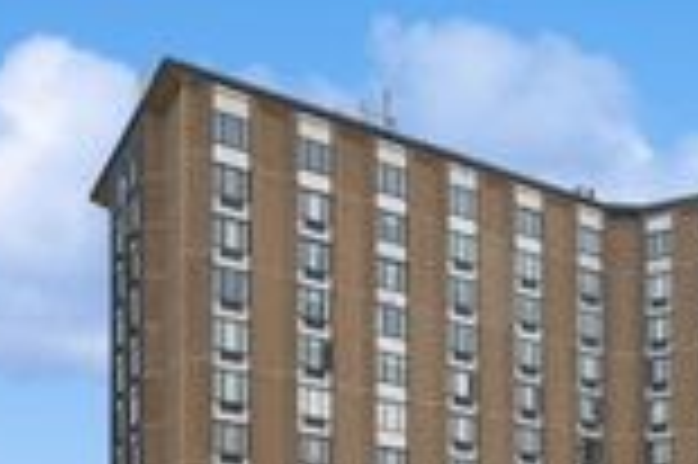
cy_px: 597
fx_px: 1123
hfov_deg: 31.9
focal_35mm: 58
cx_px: 698
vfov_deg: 21.2
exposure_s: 1/500
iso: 200
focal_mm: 18
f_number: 9
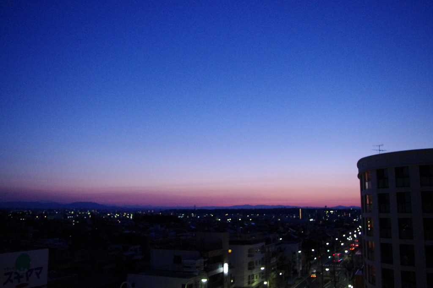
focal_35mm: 31
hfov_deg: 60.3
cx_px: 216
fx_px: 373
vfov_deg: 42.3
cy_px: 144
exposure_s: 1/50
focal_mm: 21.25
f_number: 4
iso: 3200
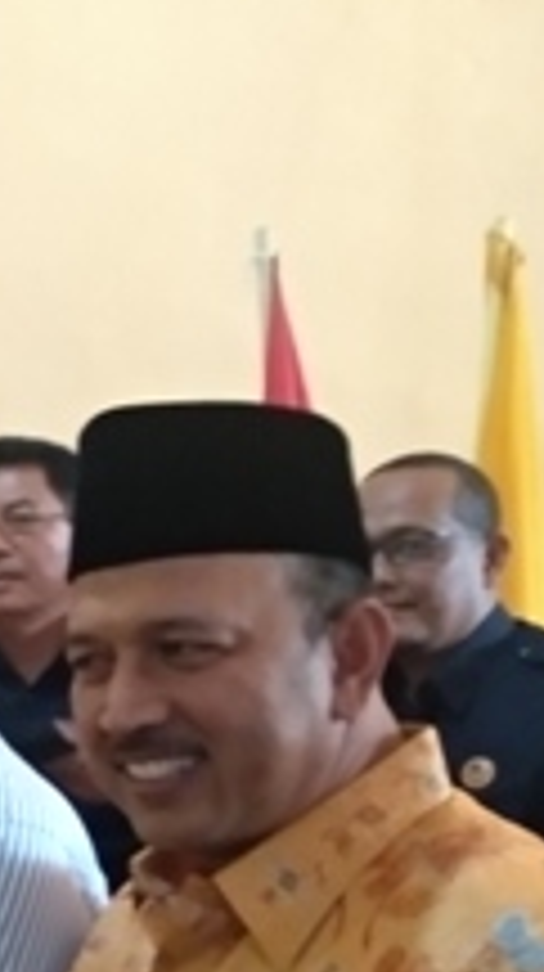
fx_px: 1543
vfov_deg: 33.1
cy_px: 880
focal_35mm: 60
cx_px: -418
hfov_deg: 16.8
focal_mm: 3.81
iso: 1000
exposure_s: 1/20
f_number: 2.2
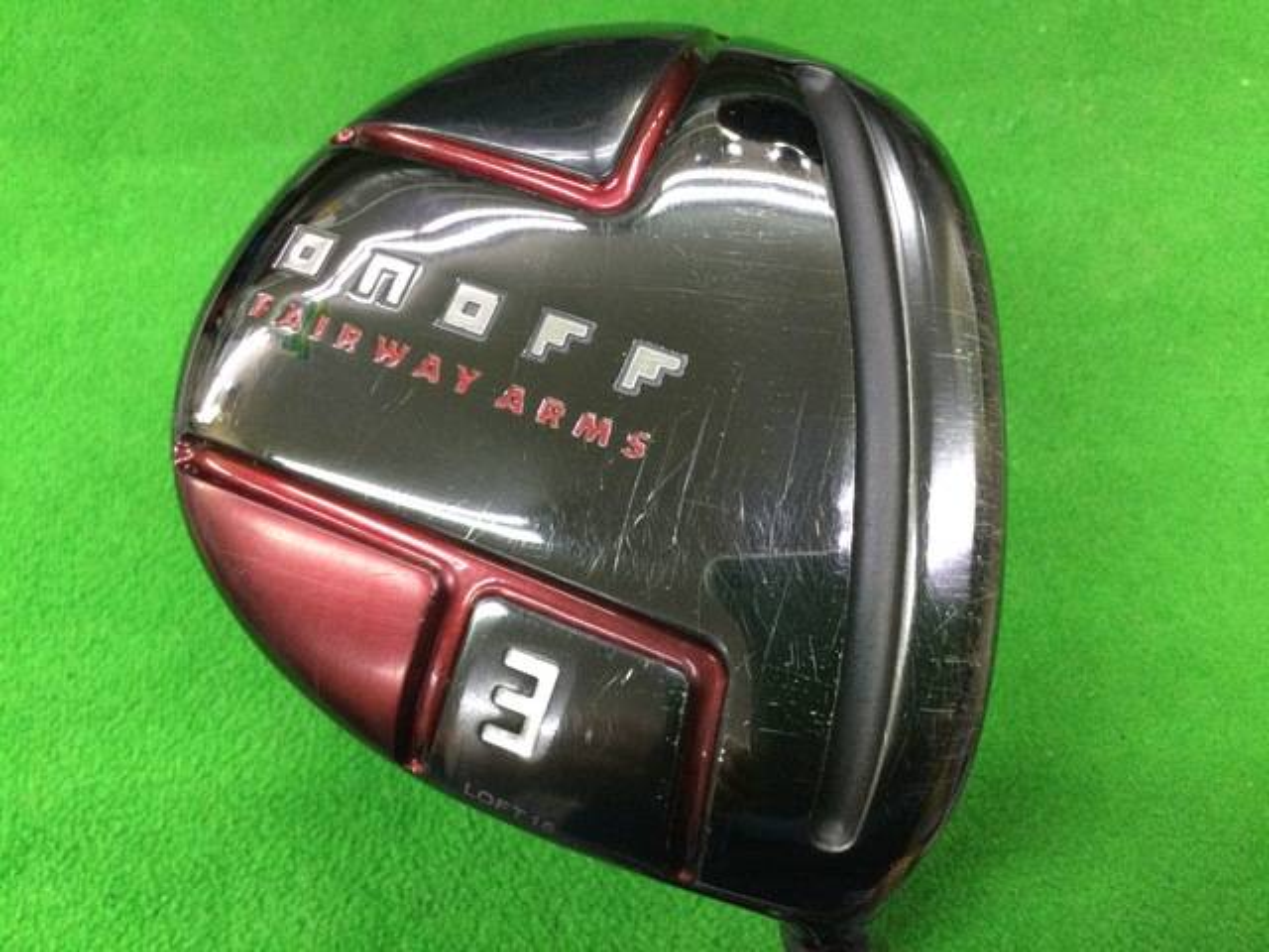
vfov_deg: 45.4
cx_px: 634
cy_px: 476
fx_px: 1136
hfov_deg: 58.4
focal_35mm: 31
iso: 200
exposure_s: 1/30
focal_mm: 3.3
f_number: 2.4
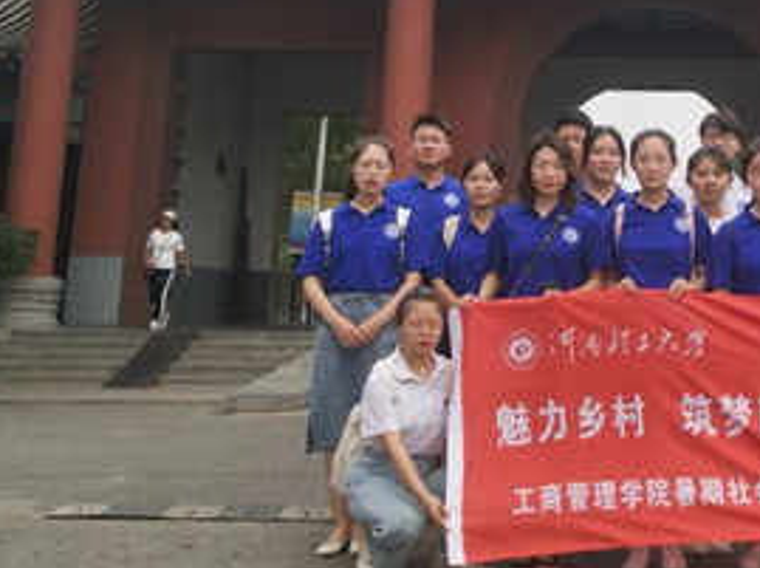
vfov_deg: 21.3
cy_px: 34
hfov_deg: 28.3
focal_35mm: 67
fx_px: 1469
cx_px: 633
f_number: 1.8
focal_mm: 3.95
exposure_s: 1/2054
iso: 139
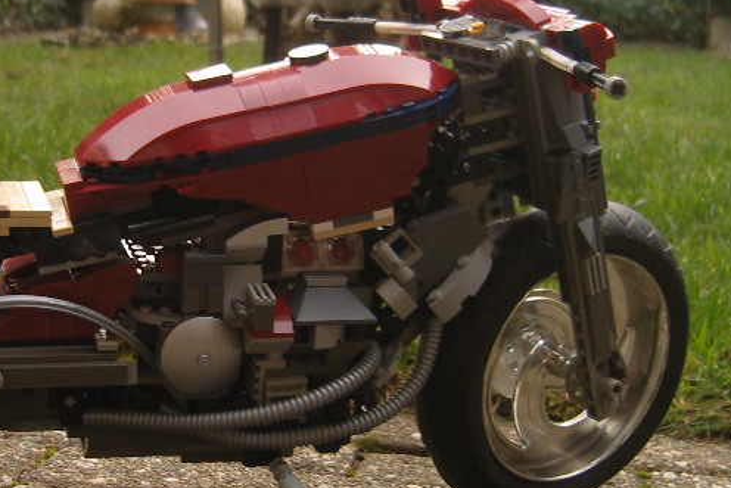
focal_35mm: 73
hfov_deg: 27.2
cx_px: 152
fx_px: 1483
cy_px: 259
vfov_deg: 18.7
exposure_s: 1/80
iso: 100
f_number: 2.8
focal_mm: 7.3
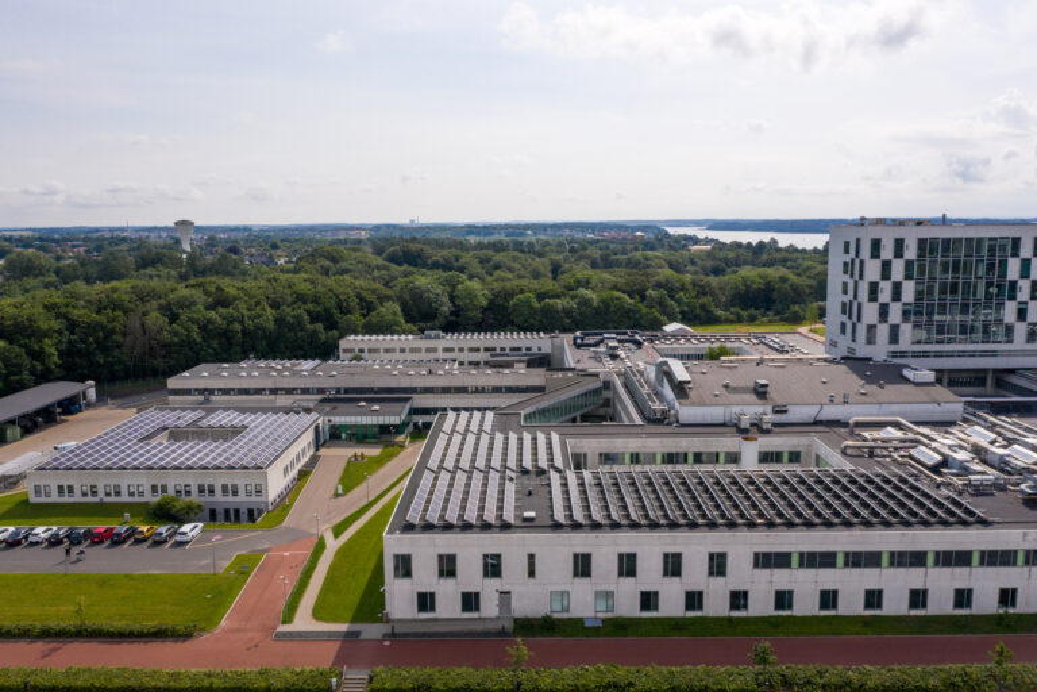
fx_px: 806
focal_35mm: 28
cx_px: 518
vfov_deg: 46.4
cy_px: 346
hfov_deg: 65.5
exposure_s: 1/800
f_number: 8
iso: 100
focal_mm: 10.26
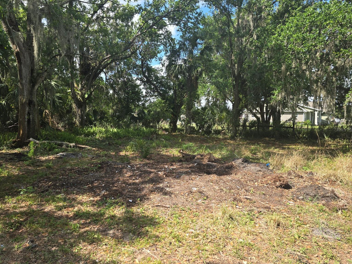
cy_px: 129
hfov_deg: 71.6
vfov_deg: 56.8
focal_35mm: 24
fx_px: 244
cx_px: 173
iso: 12
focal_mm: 6.3
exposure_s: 1/289
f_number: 1.7
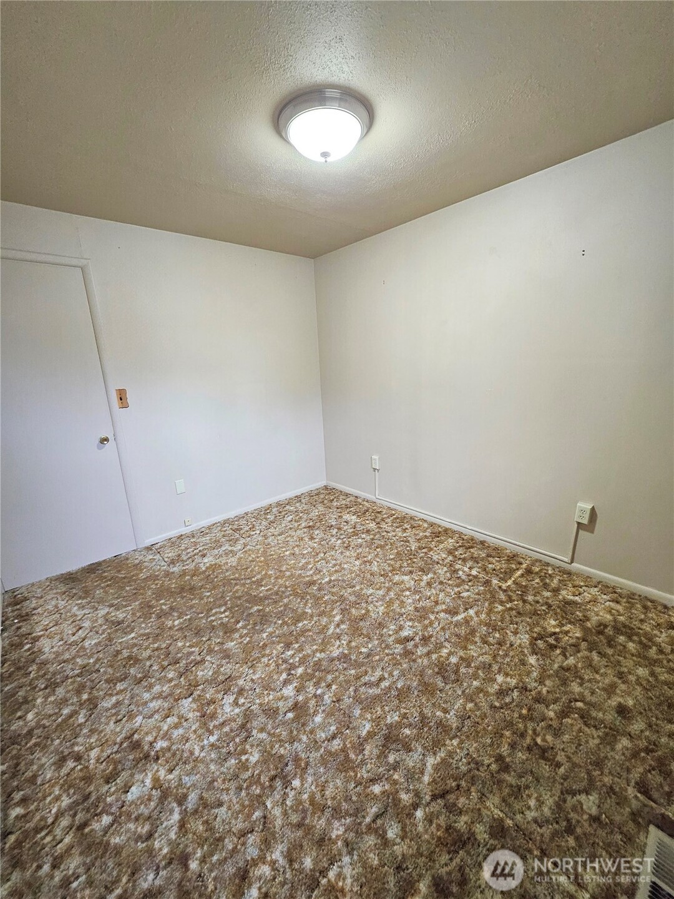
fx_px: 337
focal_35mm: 13
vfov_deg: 106.2
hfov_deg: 89.9
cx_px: 337
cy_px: 450
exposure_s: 1/30
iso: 400
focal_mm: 1.7
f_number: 2.2
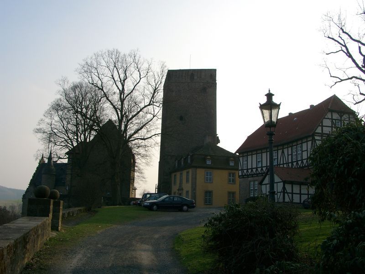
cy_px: 137
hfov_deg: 54.0
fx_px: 359
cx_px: 182
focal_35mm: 34
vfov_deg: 41.8
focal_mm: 7.13
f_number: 4
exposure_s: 1/835
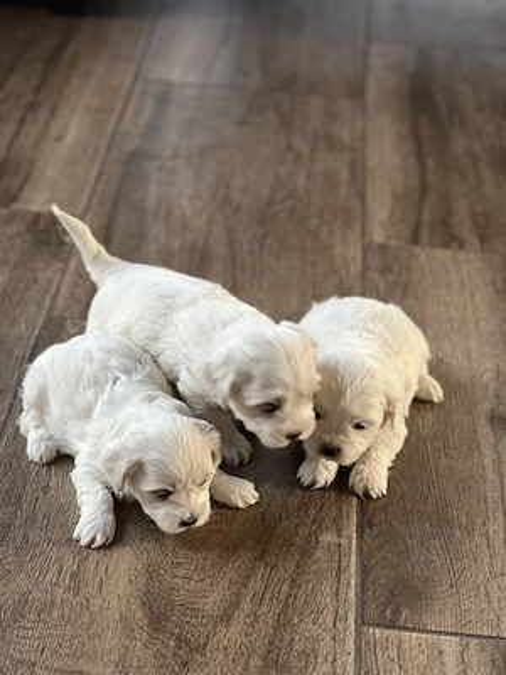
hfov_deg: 19.1
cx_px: 253
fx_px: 1501
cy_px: 338
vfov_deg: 25.3
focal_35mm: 77
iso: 320
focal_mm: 9
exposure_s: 1/40
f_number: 2.8
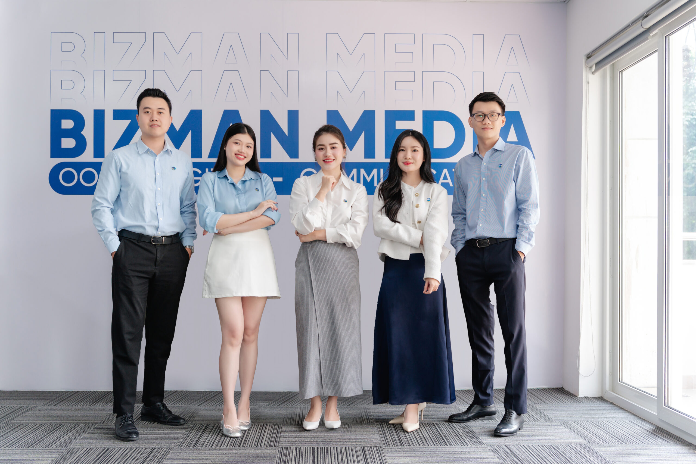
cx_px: 348
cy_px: 232
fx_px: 746
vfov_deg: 34.5
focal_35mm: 39
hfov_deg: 50.0
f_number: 3.5
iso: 500
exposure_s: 1/160
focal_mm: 38.6
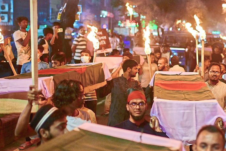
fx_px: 383
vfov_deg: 22.3
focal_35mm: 61
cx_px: 173
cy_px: 77
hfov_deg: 32.2
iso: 1250
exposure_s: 1/250
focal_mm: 35
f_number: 1.4
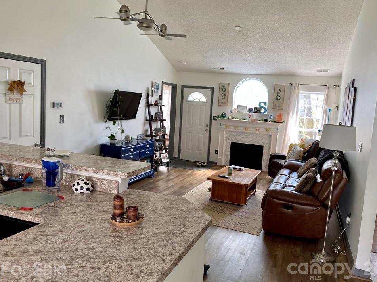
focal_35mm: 28
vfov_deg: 49.7
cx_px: 202
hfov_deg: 63.4
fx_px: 305
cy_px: 136
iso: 125
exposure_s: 1/121
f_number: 1.8
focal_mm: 4.25
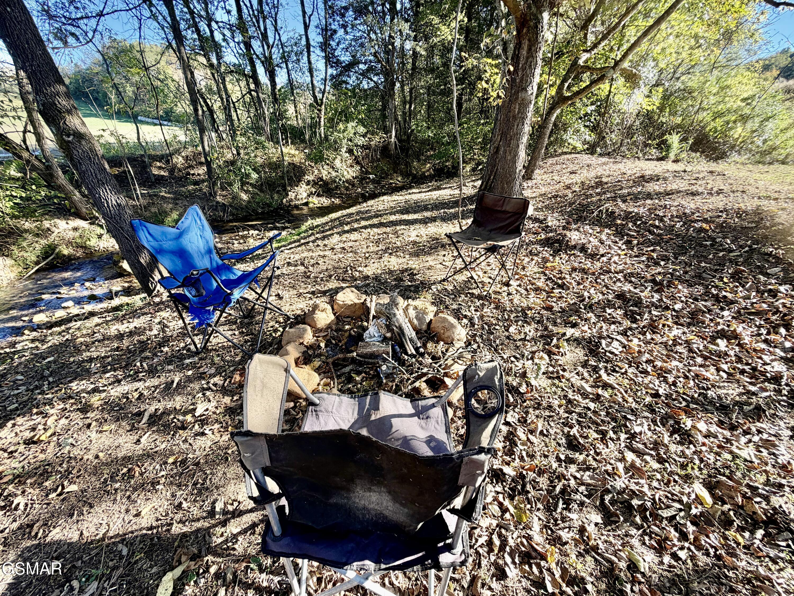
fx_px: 321
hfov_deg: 102.1
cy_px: 298
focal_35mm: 14
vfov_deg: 85.7
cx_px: 397
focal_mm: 2.22
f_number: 2.2
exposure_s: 1/184
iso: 40
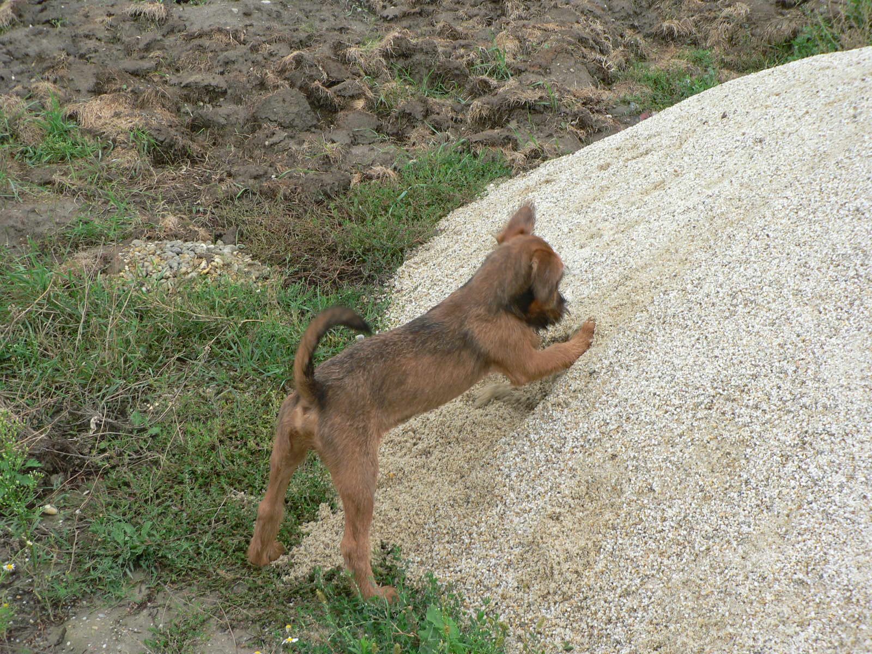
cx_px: 436
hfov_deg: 35.5
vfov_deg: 27.0
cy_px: 327
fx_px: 1360
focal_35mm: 54
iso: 80
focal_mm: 8.9
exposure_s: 1/60
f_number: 2.8
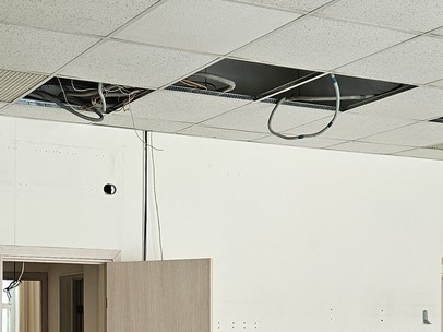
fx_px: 870
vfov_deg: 21.0
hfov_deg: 28.0
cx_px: 88
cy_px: 318
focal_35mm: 68
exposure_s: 1/100
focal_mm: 5.4
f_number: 1.8
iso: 64
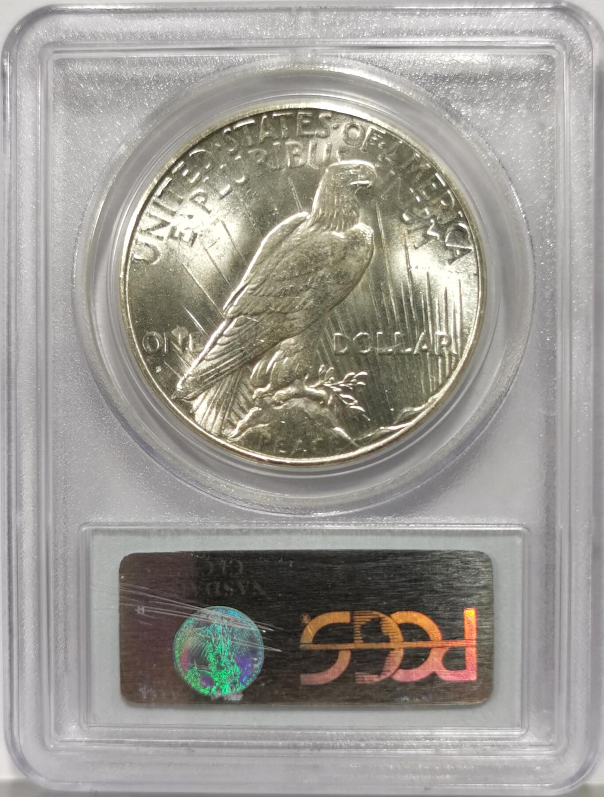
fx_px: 1225
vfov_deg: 36.0
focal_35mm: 53
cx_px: 302
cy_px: 398
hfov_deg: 27.7
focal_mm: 5.56
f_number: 1.6
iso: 100
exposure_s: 1/100
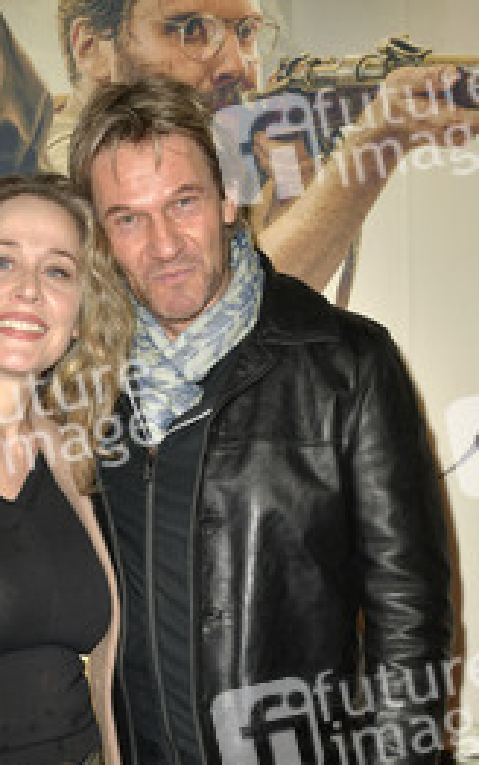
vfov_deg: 33.8
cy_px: 575
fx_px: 1231
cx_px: 96
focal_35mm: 59
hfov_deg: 21.7
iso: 250
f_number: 5.6
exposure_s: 1/250
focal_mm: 38
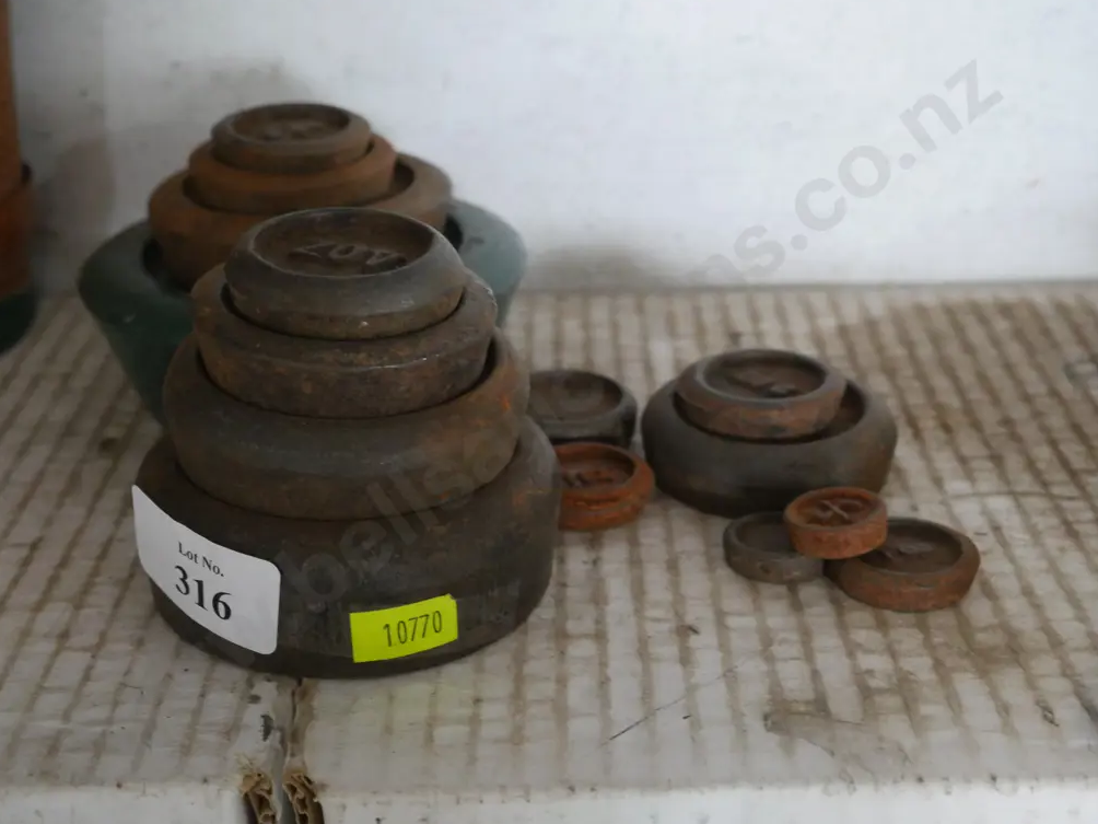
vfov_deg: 28.6
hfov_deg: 37.5
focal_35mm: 51
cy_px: 414
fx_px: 1618
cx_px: 540
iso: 3200
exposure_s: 1/50
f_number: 5.3
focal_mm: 25
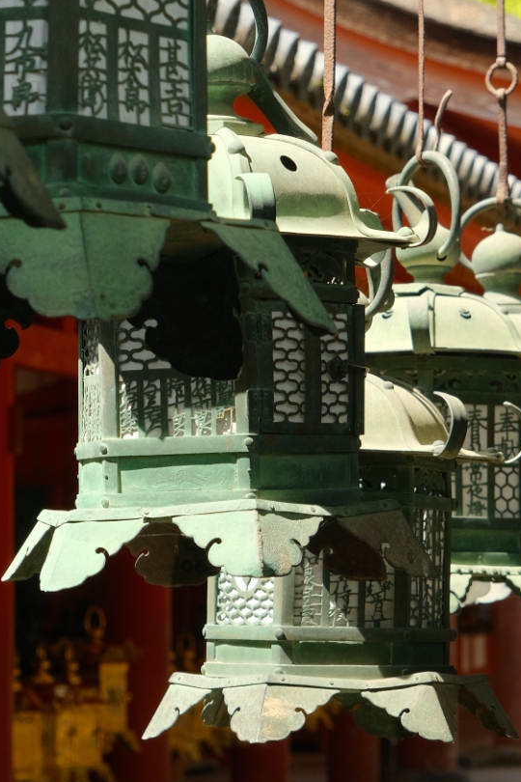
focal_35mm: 163
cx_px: 276
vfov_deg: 12.6
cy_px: 158
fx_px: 3538
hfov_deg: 8.4
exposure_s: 1/200
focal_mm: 58.6
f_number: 6.4
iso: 400
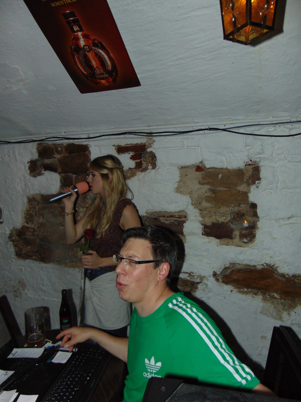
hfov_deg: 54.9
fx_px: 290
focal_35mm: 25
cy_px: 201
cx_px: 150
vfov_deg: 69.4
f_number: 3
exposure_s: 1/30
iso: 200
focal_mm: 4.5
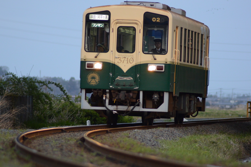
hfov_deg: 4.2
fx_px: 3387
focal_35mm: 486
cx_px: 126
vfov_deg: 2.8
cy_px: 84
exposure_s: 1/160
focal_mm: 180
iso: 400
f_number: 2.8
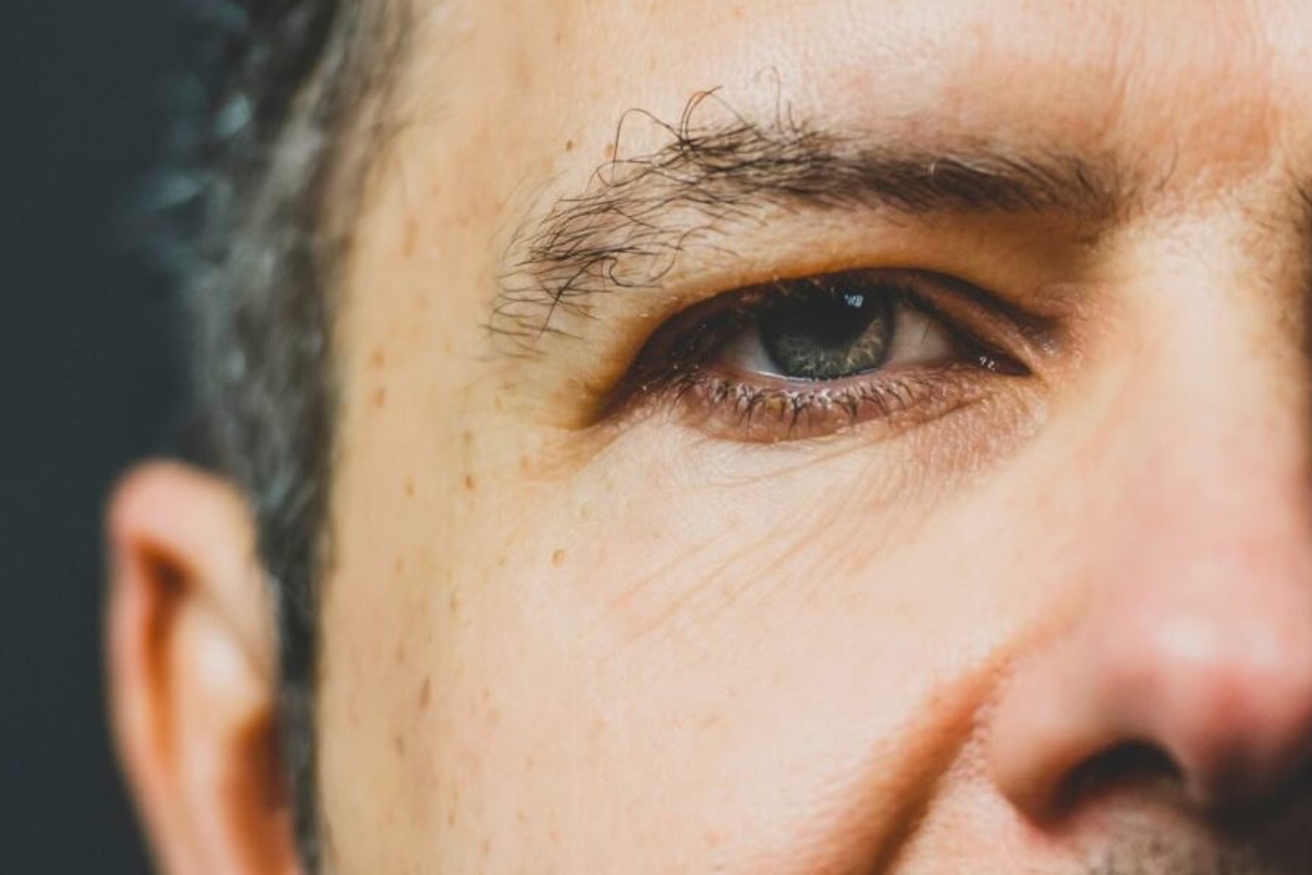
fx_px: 21027
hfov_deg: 3.6
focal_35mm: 577
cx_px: 1204
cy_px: 484
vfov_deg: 2.4
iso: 250
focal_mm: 200
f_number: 2.8
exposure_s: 1/250
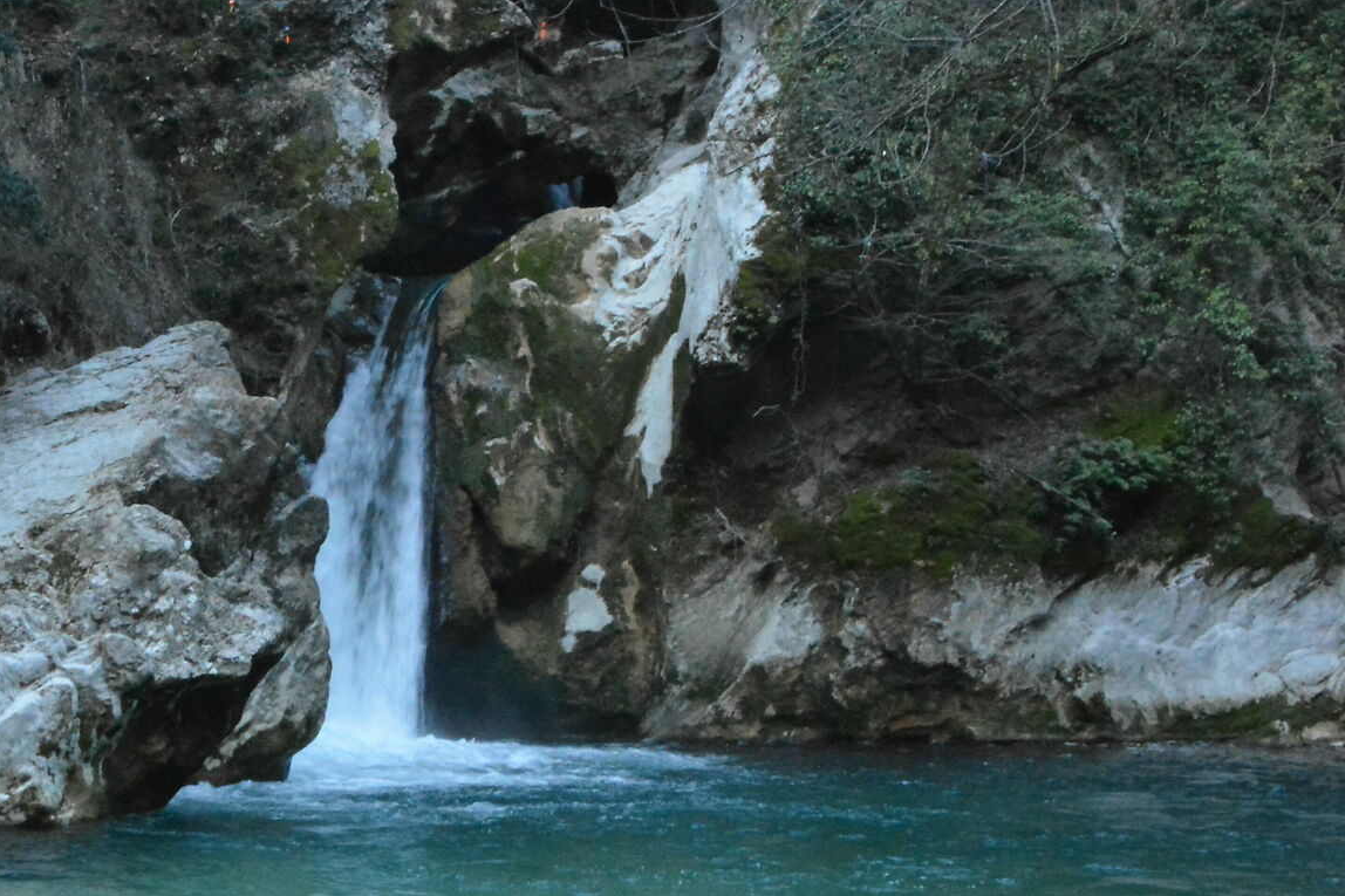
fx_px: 2577
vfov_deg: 19.7
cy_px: 513
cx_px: 370
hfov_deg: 28.9
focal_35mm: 69
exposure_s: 1/60
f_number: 18
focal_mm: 22
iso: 6400
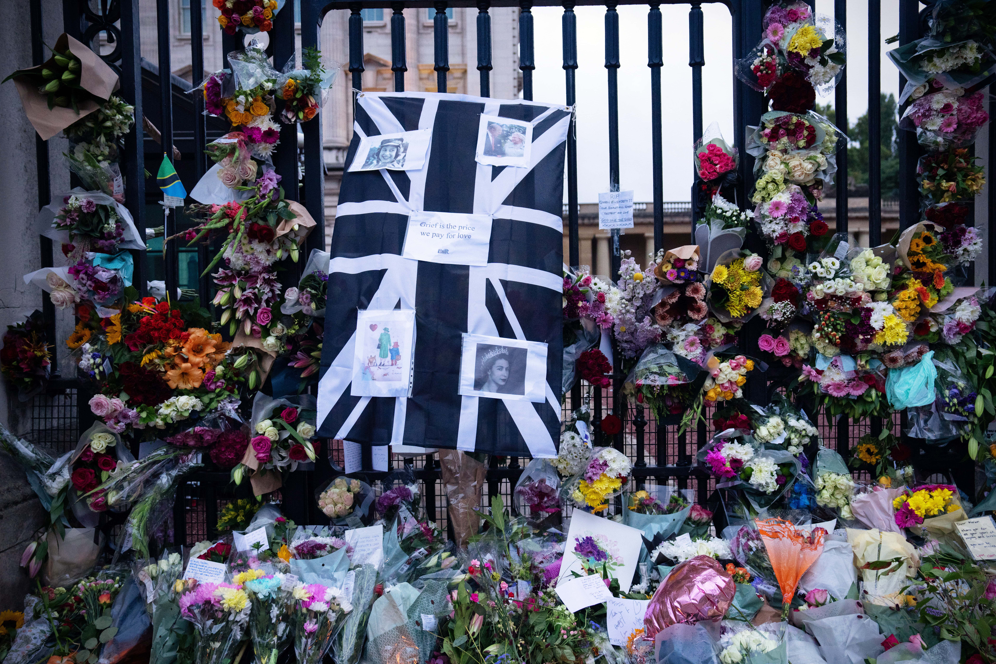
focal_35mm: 32
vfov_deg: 41.1
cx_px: 511
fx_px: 885
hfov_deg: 58.7
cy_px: 341
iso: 2500
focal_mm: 31
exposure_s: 1/640
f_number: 3.2
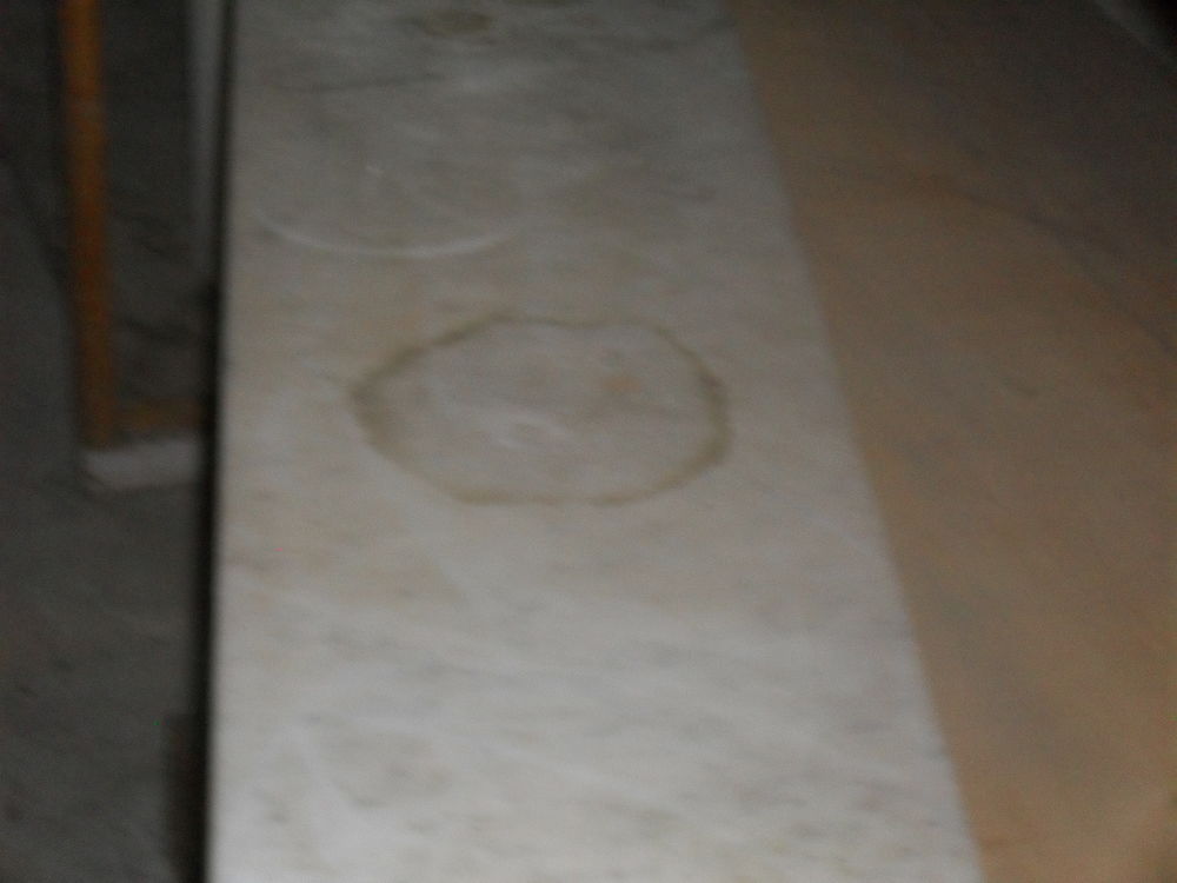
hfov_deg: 18.7
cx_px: 588
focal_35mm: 105
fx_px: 3570
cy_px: 442
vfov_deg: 14.1
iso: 400
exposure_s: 1/60
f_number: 5.8
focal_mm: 18.9
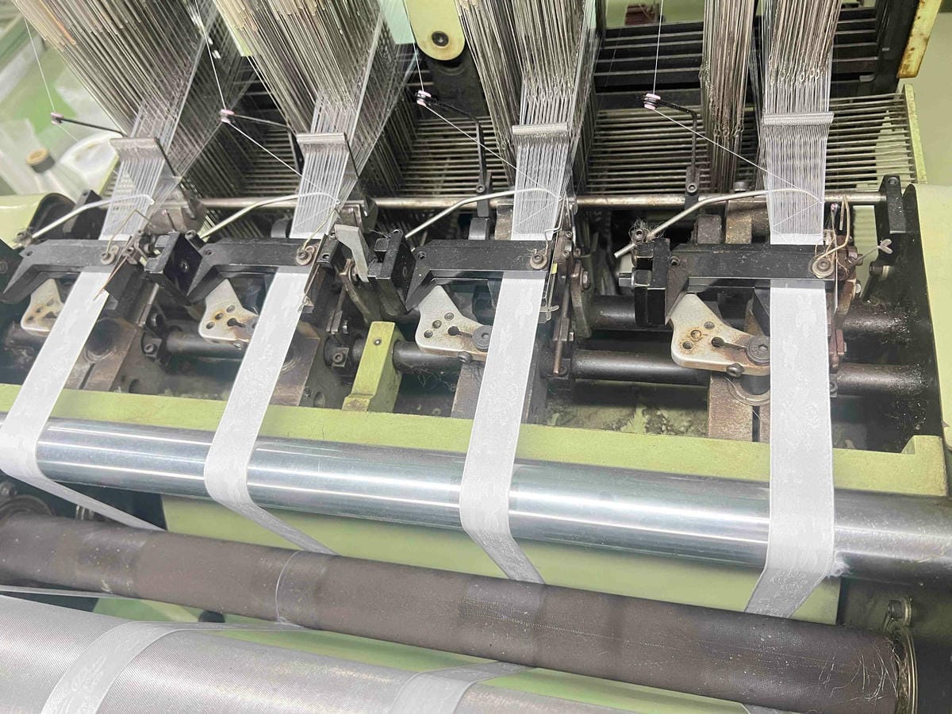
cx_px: 476
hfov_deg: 67.3
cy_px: 357
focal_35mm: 26
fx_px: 715
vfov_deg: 53.1
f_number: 1.5
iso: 400
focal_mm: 5.7
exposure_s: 1/40
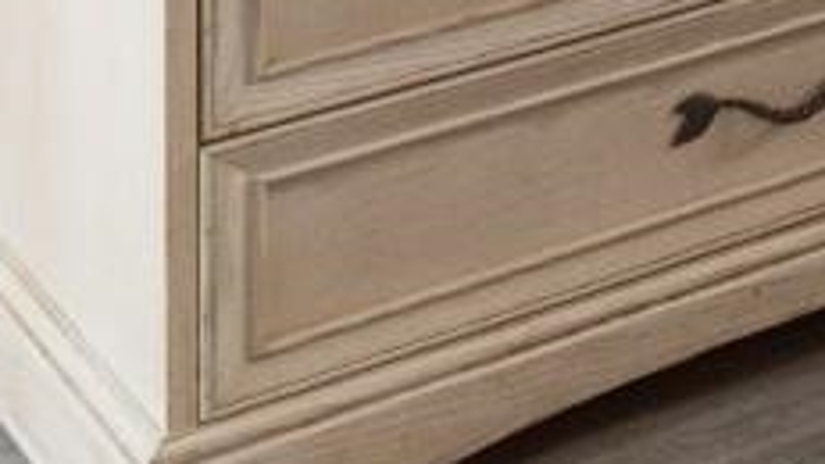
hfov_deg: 11.3
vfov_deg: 7.4
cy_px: -1185
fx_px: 2888
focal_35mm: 132
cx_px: 2350
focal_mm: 12
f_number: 4.8
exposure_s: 2
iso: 100
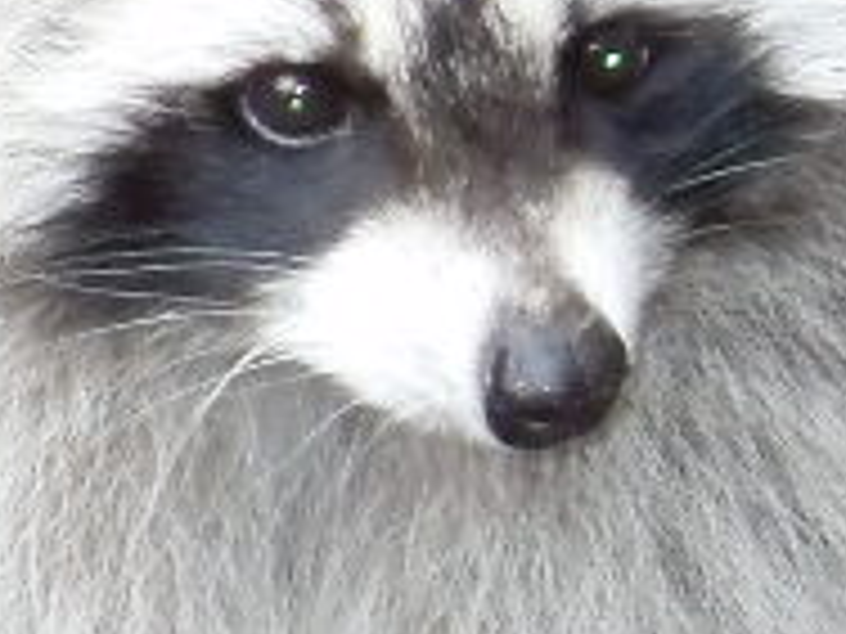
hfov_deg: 3.3
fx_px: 14810
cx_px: 729
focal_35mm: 606
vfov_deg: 2.5
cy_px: -31
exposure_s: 1/90
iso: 400
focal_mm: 18.1
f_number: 5.2
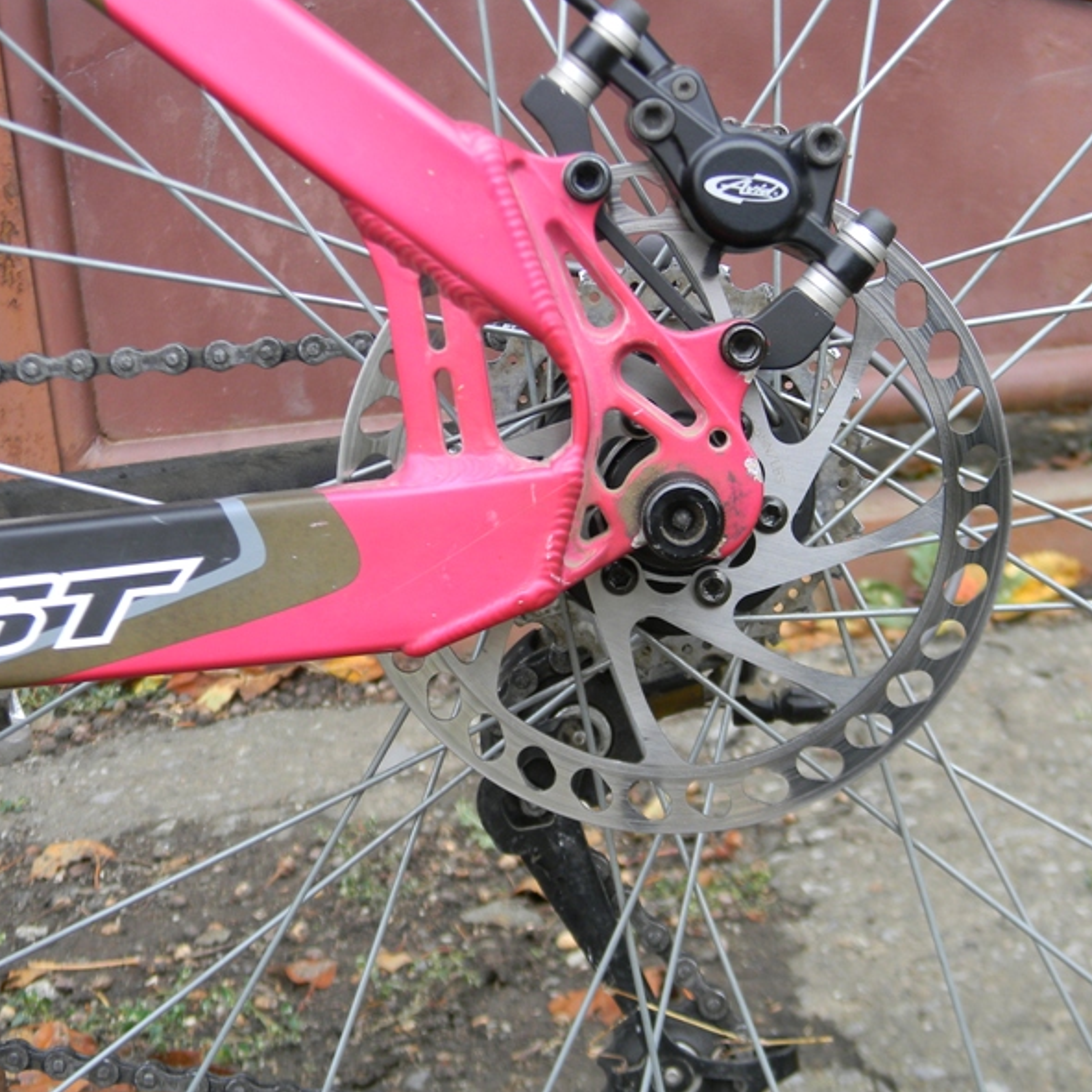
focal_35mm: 67
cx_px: 680
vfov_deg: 25.7
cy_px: 541
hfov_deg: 25.6
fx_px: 2391
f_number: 4.1
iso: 80
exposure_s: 1/30
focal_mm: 10.1
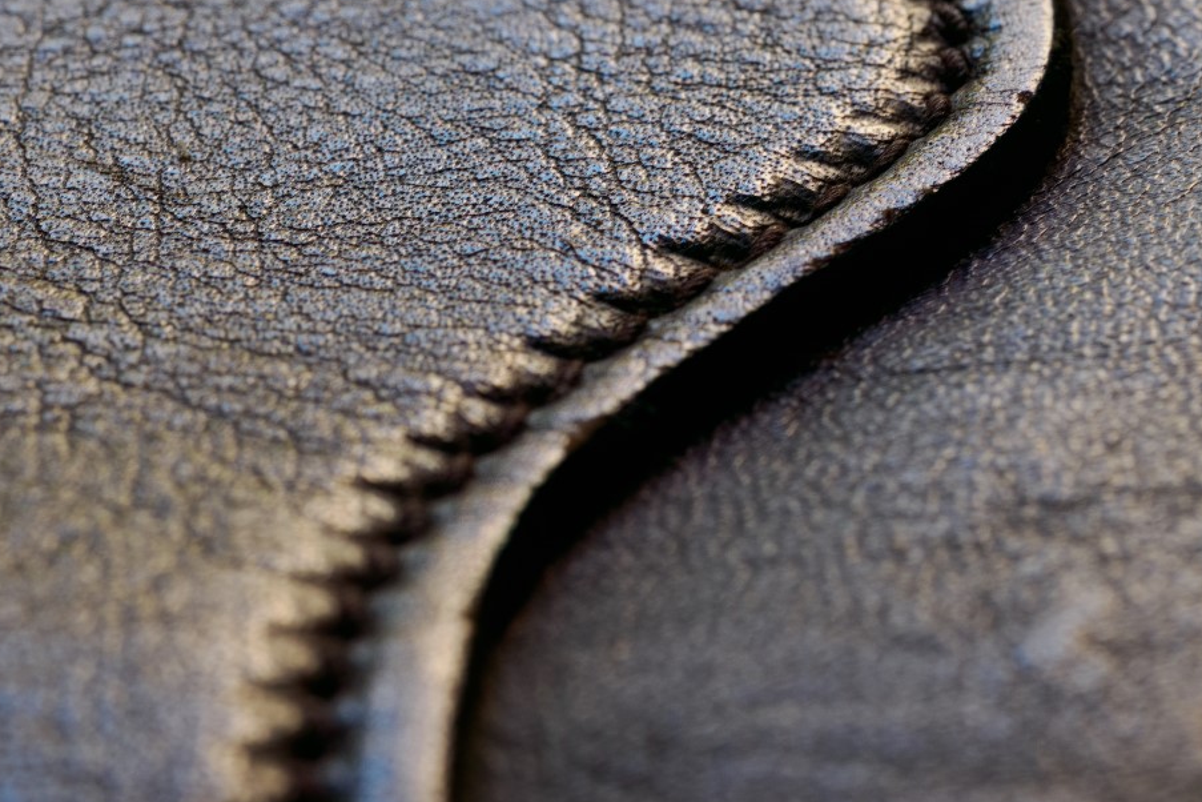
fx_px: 6644
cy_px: 169
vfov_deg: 6.9
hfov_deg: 10.3
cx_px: 852
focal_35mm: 199
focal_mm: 60
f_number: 11
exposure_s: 1/30
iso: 500
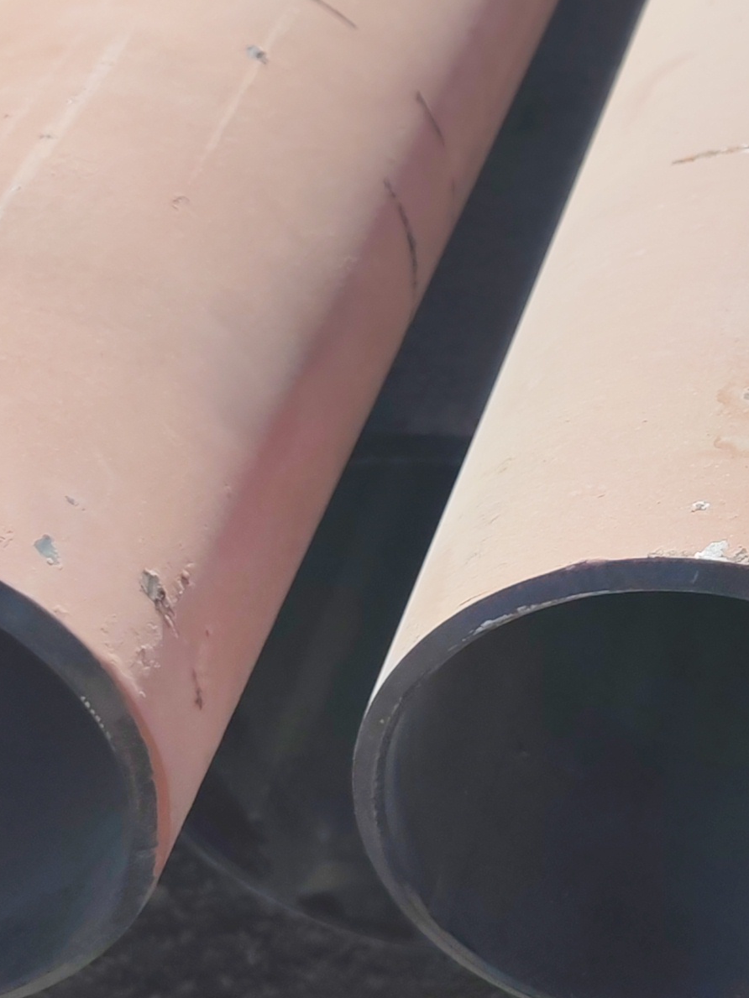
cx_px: 1244
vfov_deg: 20.7
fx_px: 2683
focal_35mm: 93
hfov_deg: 14.4
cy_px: 104
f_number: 1.9
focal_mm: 6.12
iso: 50
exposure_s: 1/1100
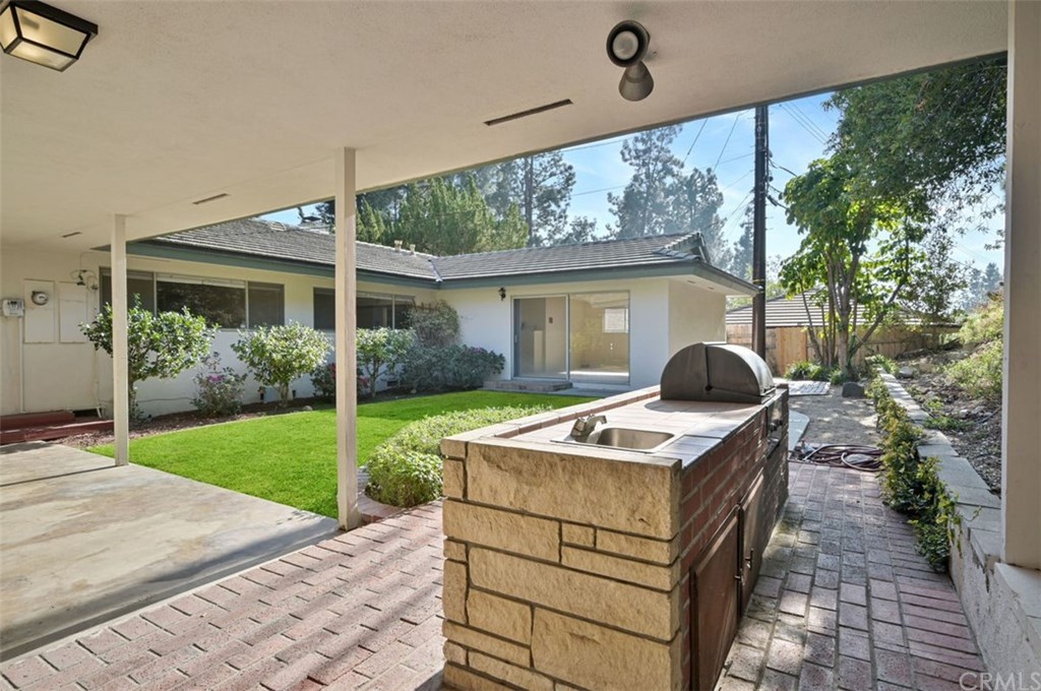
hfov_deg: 88.5
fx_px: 534
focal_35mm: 18
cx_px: 520
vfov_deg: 65.8
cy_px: 346
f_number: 11
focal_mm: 18.5
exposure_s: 1/125
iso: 400
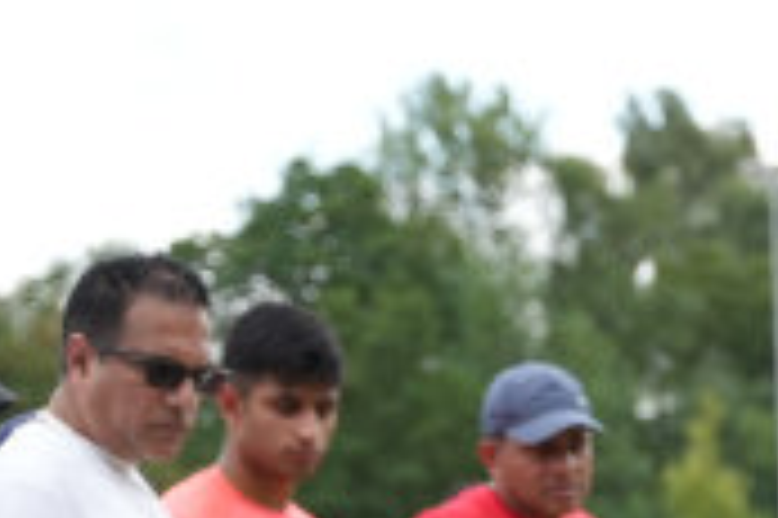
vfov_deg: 4.7
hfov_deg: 7.1
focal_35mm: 280
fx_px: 6053
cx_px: 1569
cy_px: 1484
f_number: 2.8
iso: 250
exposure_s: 1/1250
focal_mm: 47.4
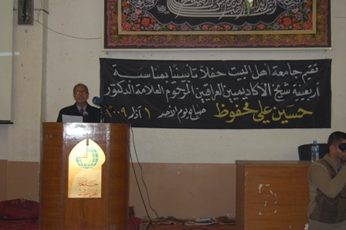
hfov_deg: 35.1
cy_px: 115
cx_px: 173
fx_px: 547
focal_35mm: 57
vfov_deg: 23.7
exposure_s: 1/15
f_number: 5.6
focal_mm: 38
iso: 200
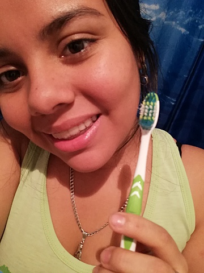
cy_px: 136
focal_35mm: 27
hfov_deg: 51.4
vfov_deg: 65.3
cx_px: 102
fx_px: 212
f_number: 2
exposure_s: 1/30
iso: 320
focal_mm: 3.6
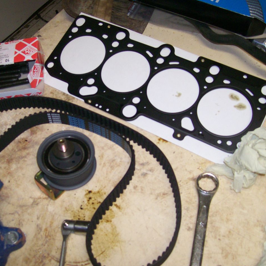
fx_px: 374
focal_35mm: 43
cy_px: 134
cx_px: 97
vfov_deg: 39.2
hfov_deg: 38.9
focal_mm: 6
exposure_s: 1/64
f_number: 2.7
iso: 140
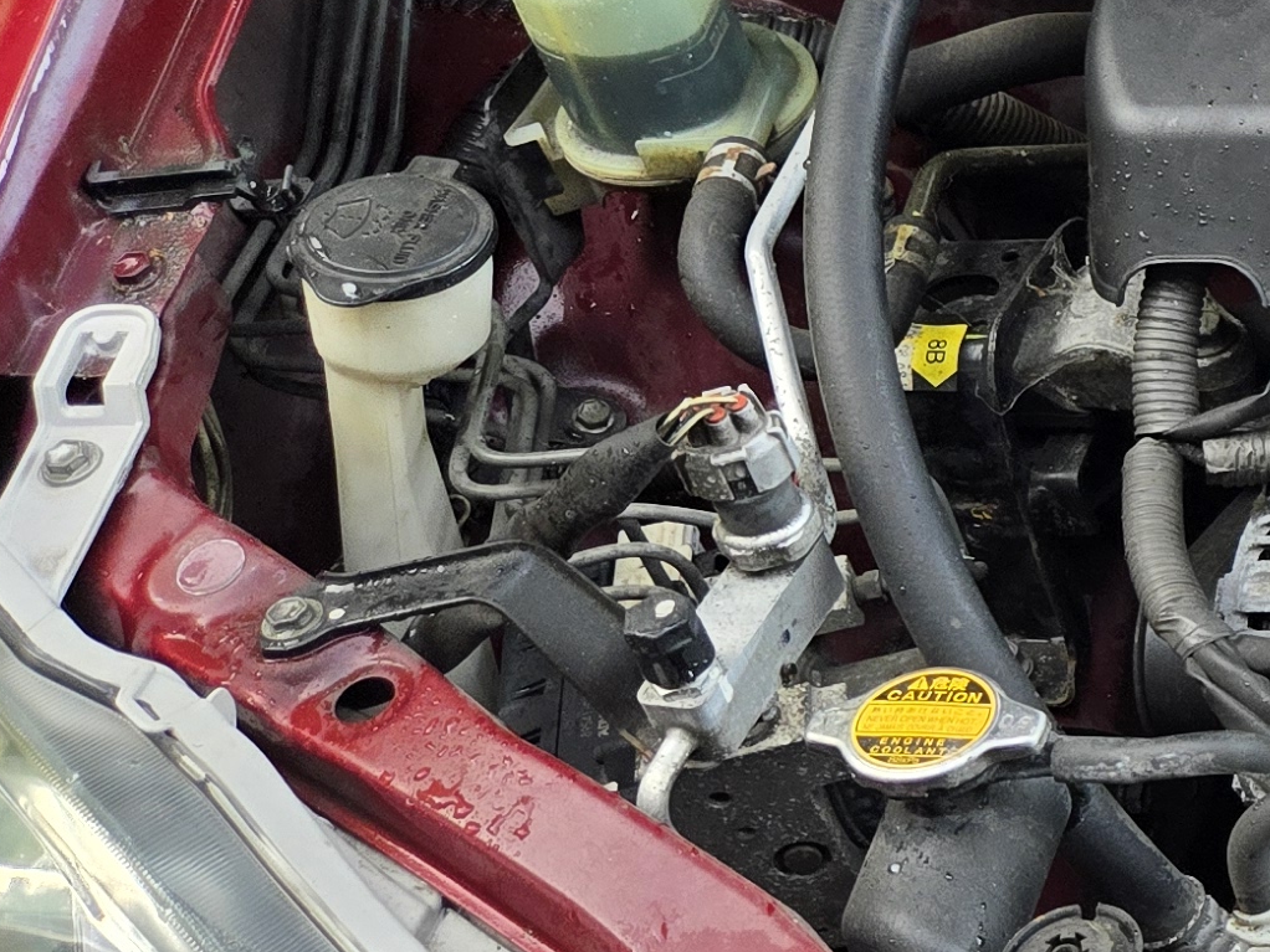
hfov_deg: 17.0
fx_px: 3303
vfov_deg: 16.4
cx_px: 2427
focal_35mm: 90
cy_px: 317
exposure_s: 1/180
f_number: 1.8
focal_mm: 5.4
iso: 100
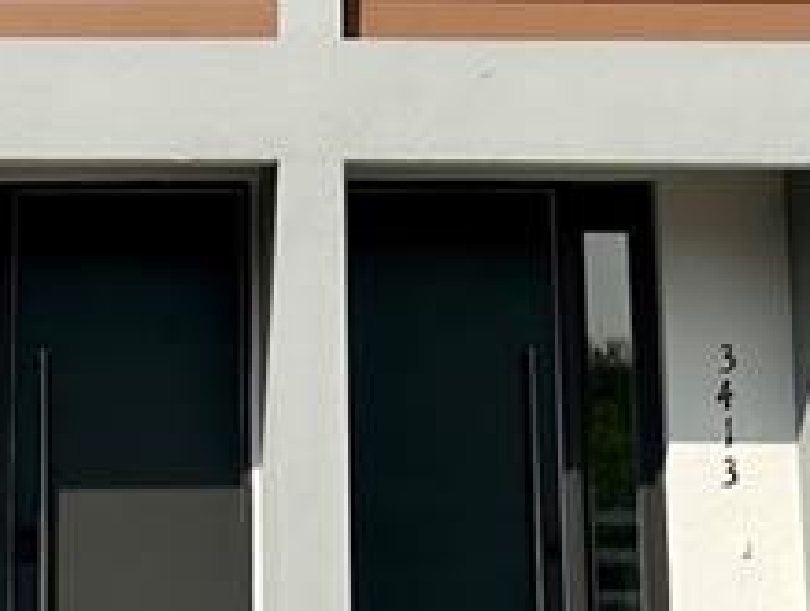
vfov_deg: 13.1
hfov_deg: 17.4
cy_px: 19
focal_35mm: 112
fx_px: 2625
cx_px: 200
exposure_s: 1/5525
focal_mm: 6.86
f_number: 1.78
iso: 80
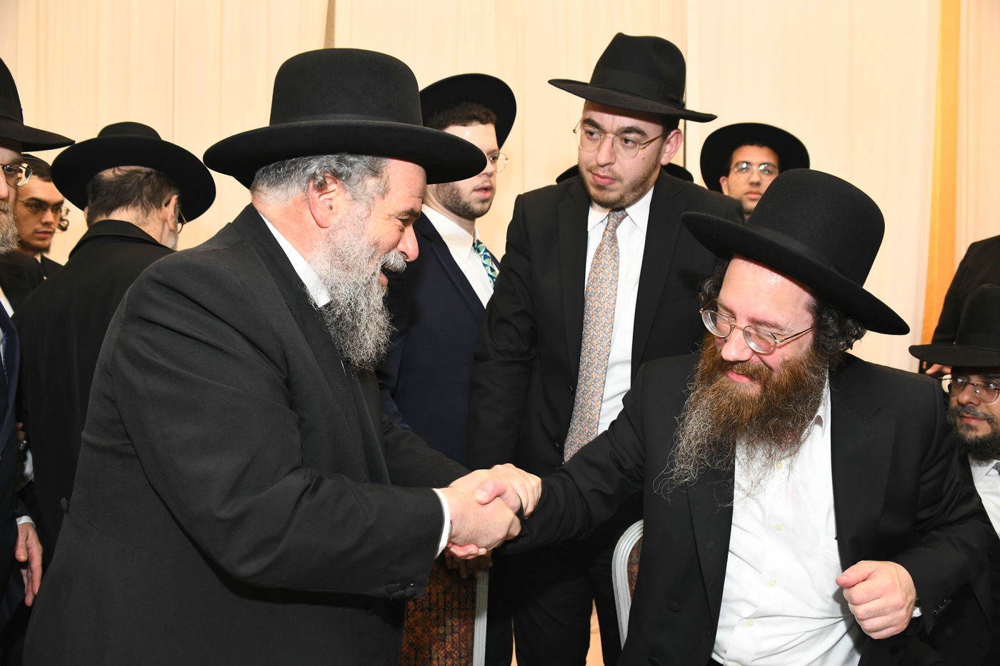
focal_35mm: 28
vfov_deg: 46.4
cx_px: 500
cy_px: 333
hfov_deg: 65.5
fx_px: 778
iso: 2000
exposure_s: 1/125
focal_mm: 28
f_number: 5.6
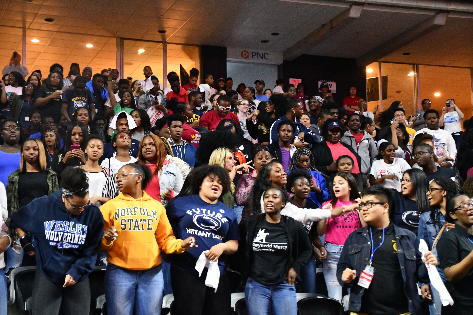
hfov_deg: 26.0
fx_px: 1025
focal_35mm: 78
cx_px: 236
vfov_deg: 17.5
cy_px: 158
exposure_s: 1/60
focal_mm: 52
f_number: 5
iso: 7200
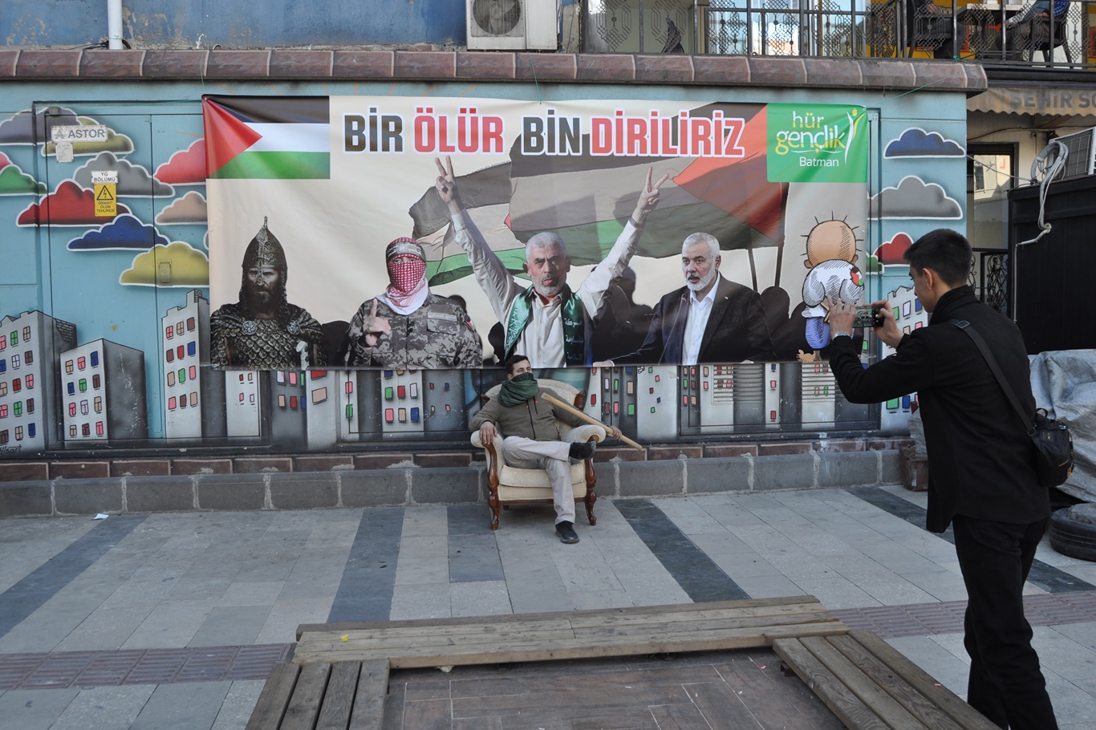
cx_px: 548
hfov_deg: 61.9
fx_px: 913
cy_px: 365
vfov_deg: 43.6
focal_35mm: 30
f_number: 5.6
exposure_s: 1/125
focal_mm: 20
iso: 320
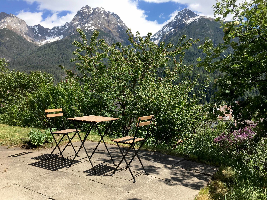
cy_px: 100
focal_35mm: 29
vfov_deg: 48.2
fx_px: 224
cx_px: 134
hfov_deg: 61.7
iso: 25
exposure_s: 1/1068
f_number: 2.2
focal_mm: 4.15
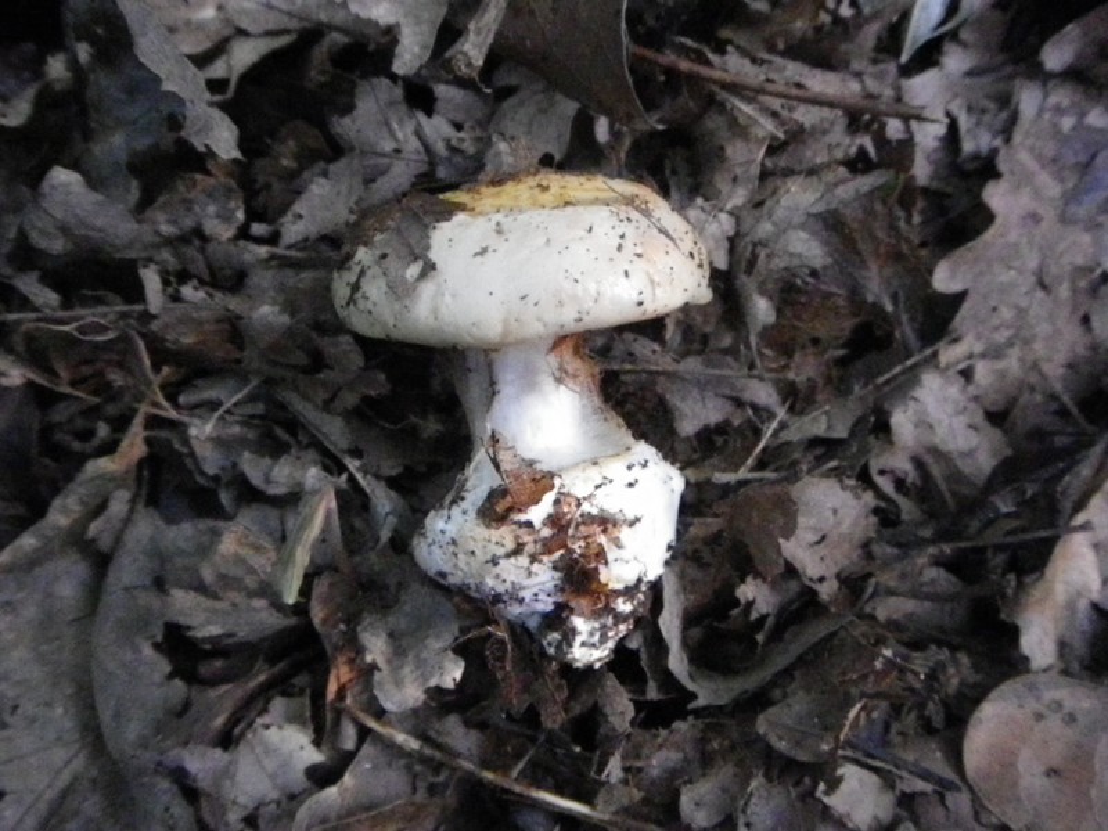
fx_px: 1120
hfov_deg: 52.6
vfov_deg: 40.7
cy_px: 416
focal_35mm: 35
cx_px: 554
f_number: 3.9
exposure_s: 1/100
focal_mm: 6.36
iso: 4000
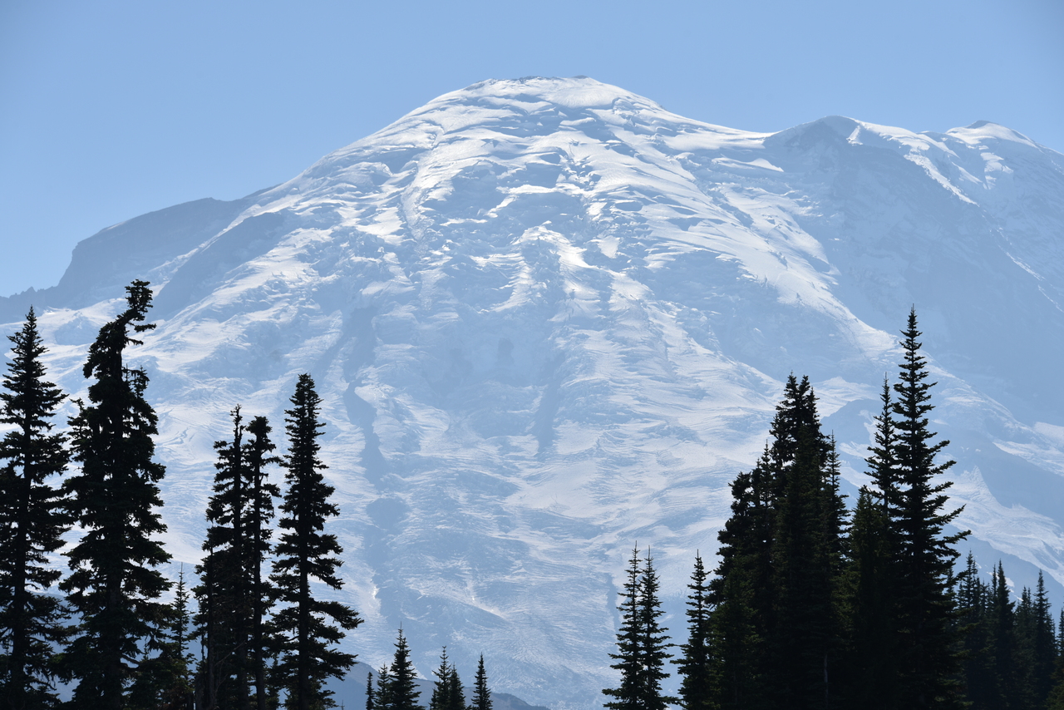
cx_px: 532
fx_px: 3991
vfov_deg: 10.2
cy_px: 355
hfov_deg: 15.2
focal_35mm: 135
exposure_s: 1/400
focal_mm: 135
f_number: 10
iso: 100
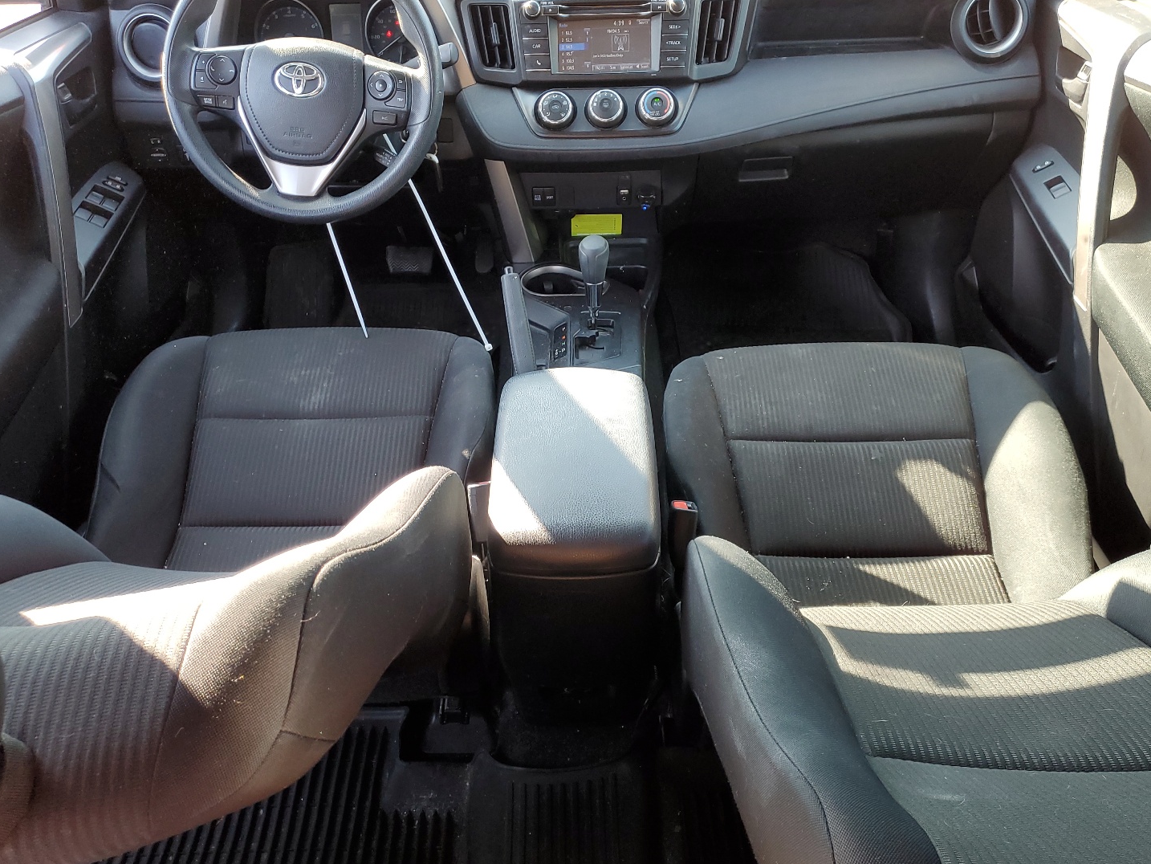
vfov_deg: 48.2
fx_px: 964
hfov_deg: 61.7
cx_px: 570
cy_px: 404
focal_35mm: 29
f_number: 1.5
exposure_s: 1/120
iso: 59
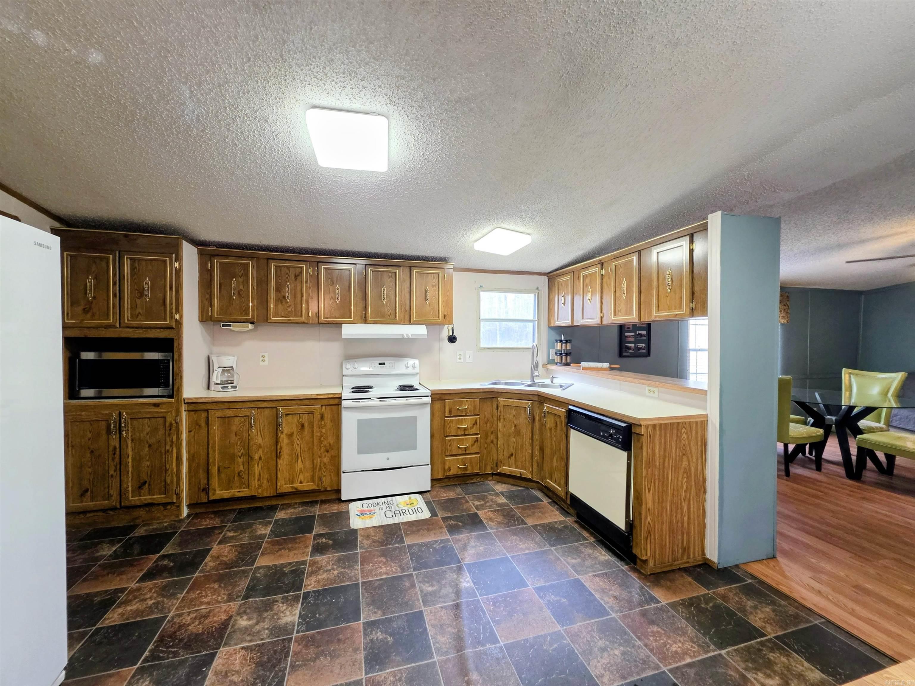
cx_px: 458
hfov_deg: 106.2
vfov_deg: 89.9
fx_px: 344
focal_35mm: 13
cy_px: 343
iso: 200
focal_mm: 2.2
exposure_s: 1/60
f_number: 1.9
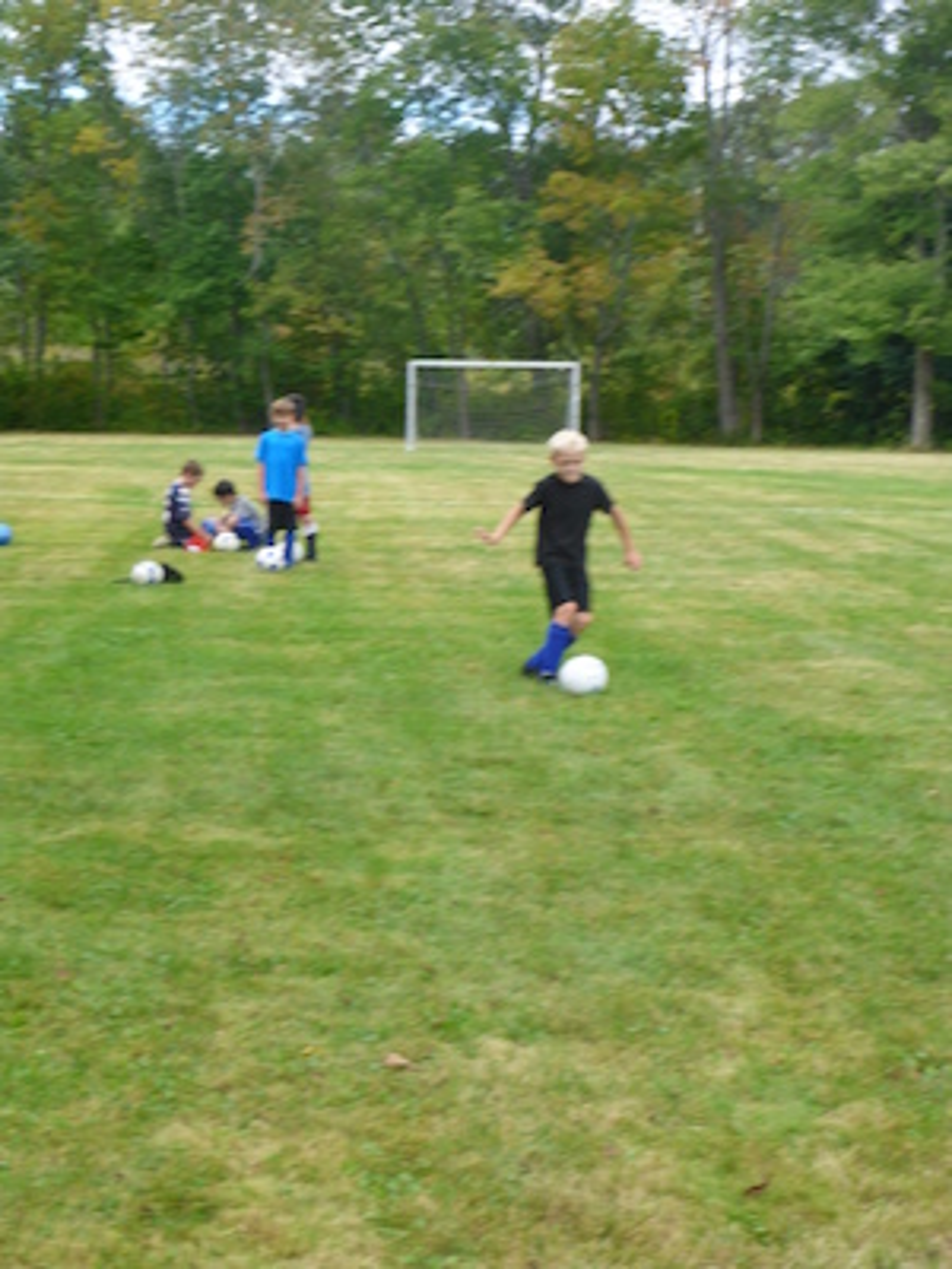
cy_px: 634
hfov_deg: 22.3
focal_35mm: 66
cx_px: 476
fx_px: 2420
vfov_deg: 29.4
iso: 100
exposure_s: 1/125
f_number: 5.3
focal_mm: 11.7
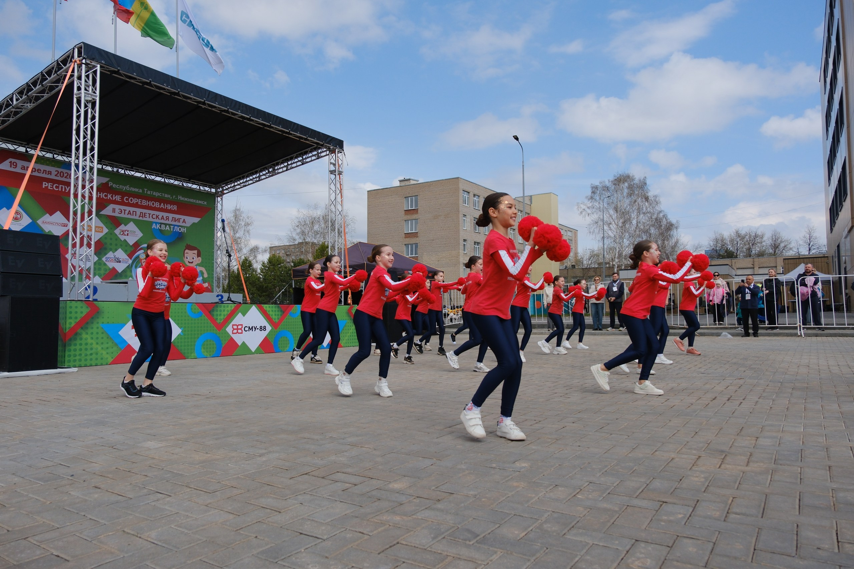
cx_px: 427
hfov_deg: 73.7
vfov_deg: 53.1
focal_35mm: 24
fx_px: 569
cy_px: 284
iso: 400
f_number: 4.5
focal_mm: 16
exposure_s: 1/2500
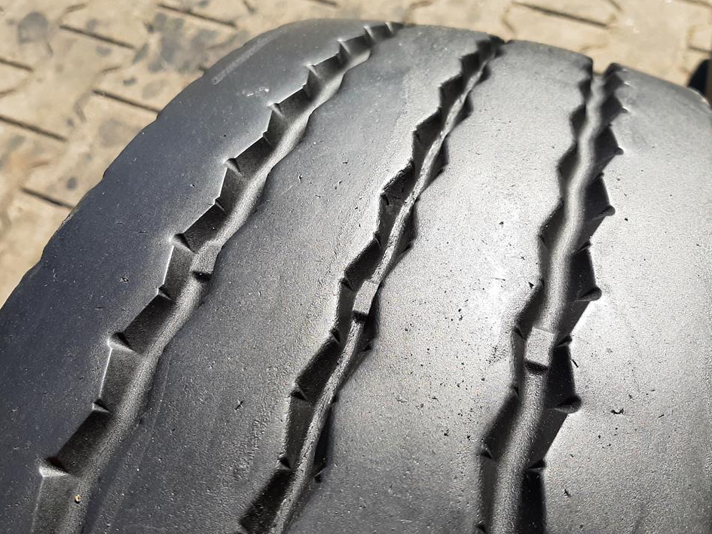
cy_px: 275
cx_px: 354
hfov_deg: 55.3
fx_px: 679
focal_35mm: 33
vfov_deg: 42.9
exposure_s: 1/1623
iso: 40
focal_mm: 3.93
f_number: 1.7
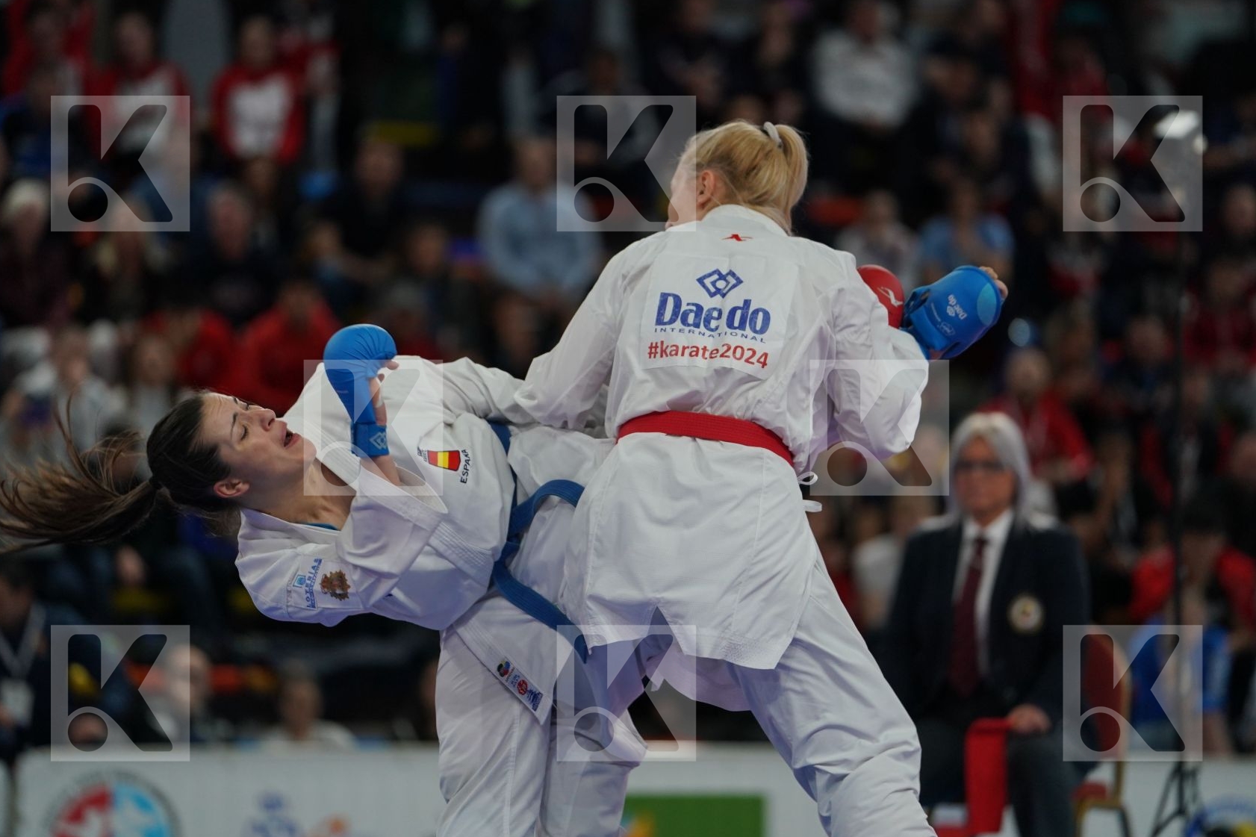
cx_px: 627
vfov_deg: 6.4
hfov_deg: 9.6
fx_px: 7465
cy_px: 428
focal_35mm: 214
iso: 1250
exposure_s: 1/1000
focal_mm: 200
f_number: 2.8
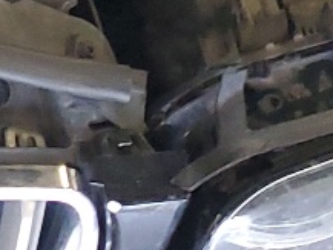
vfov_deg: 7.3
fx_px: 1848
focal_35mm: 192
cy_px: -351
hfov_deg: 9.1
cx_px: -502
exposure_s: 1/60.2
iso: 216
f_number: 1.5
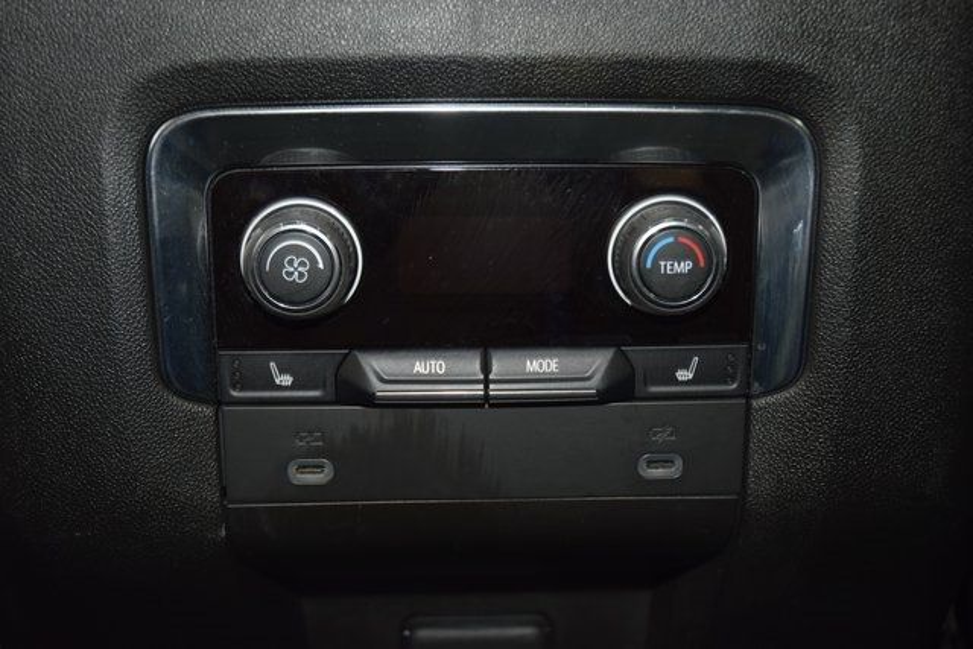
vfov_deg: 26.5
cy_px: 324
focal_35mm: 51
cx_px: 486
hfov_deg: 38.9
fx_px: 1379
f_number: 4
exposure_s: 1/8
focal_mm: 34
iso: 640
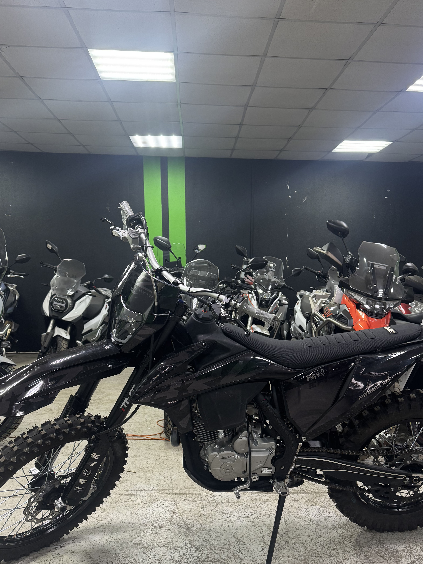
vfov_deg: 54.4
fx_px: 538
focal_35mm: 33
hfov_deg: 42.9
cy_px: 368
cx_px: 238
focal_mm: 6.76
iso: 160
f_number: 1.78
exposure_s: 1/50
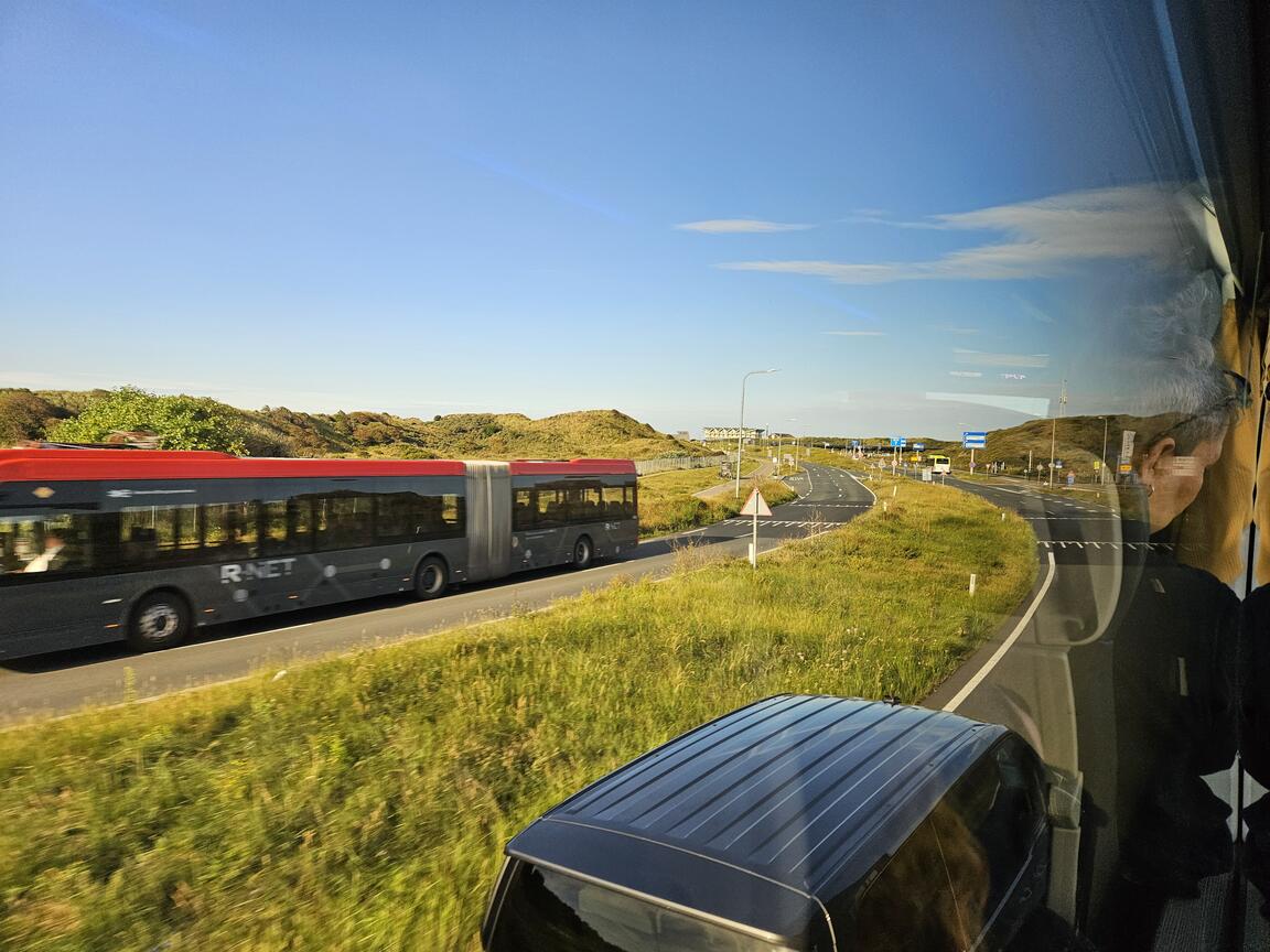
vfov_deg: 58.9
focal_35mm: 23
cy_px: 476
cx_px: 635
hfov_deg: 73.9
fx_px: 844
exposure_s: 1/180
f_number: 1.8
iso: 50
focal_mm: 5.4
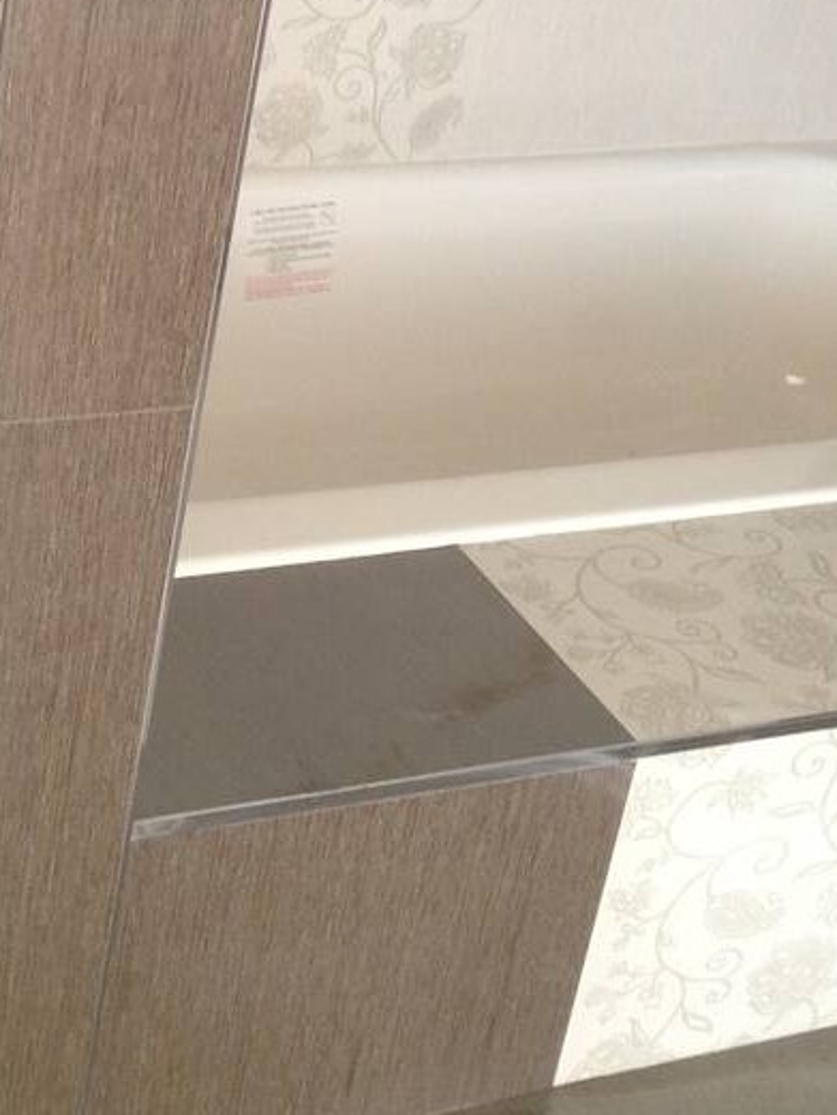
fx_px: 1837
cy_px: 246
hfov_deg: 25.5
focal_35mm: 57
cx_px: 579
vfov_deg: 33.0
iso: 160
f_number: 2.4
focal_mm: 4.13
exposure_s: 1/20
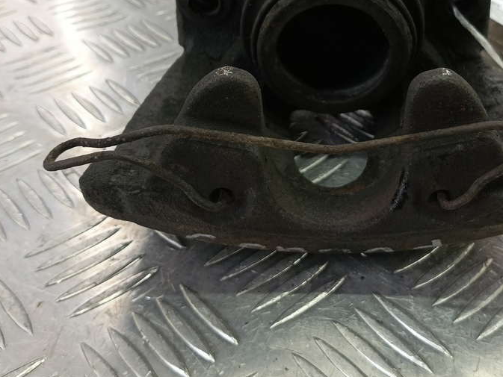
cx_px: 330
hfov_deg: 51.8
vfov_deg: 39.6
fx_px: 509
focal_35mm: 35
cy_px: 93
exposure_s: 1/50
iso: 124
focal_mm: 4.11
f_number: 1.6
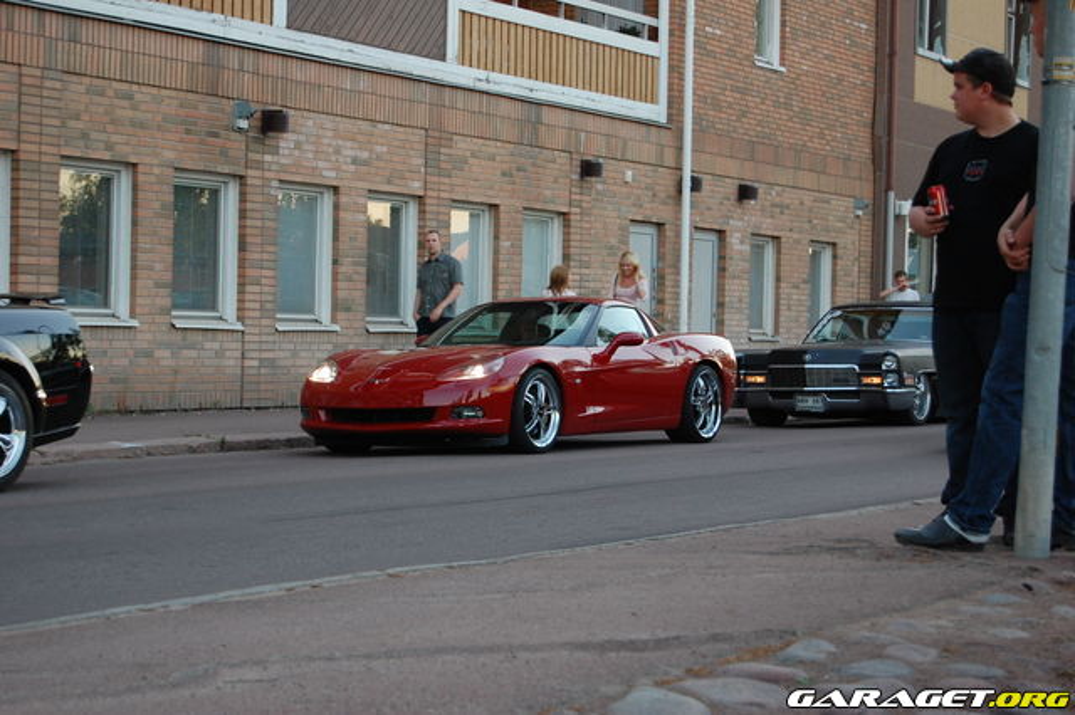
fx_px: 2462
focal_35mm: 82
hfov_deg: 24.6
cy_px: 358
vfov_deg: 16.5
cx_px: 538
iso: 400
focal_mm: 55
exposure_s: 1/50
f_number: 5.6
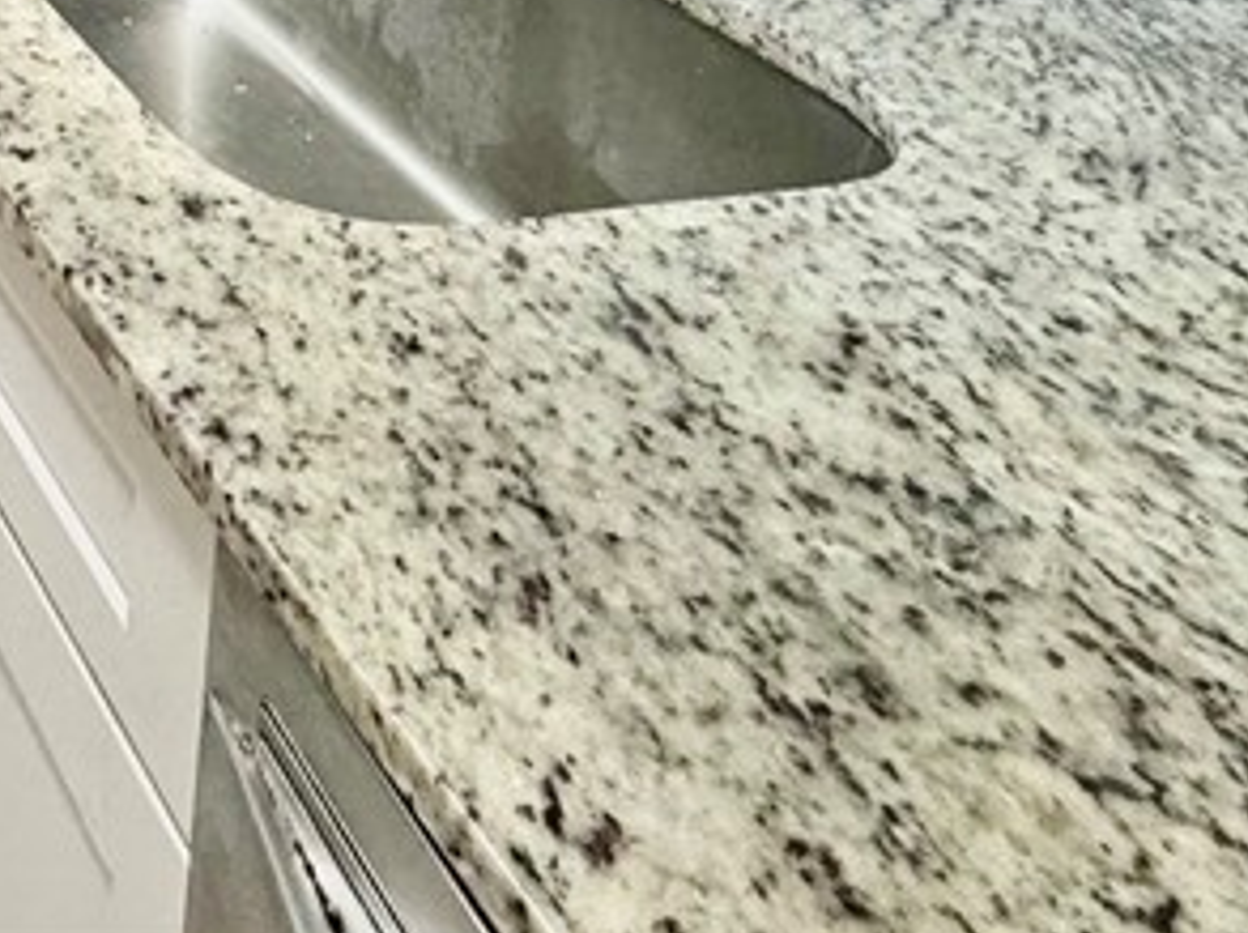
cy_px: -682
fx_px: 1764
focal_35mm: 49
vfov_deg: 21.3
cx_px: -456
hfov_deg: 29.5
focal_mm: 2.22
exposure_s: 1/60
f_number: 2.2
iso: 500
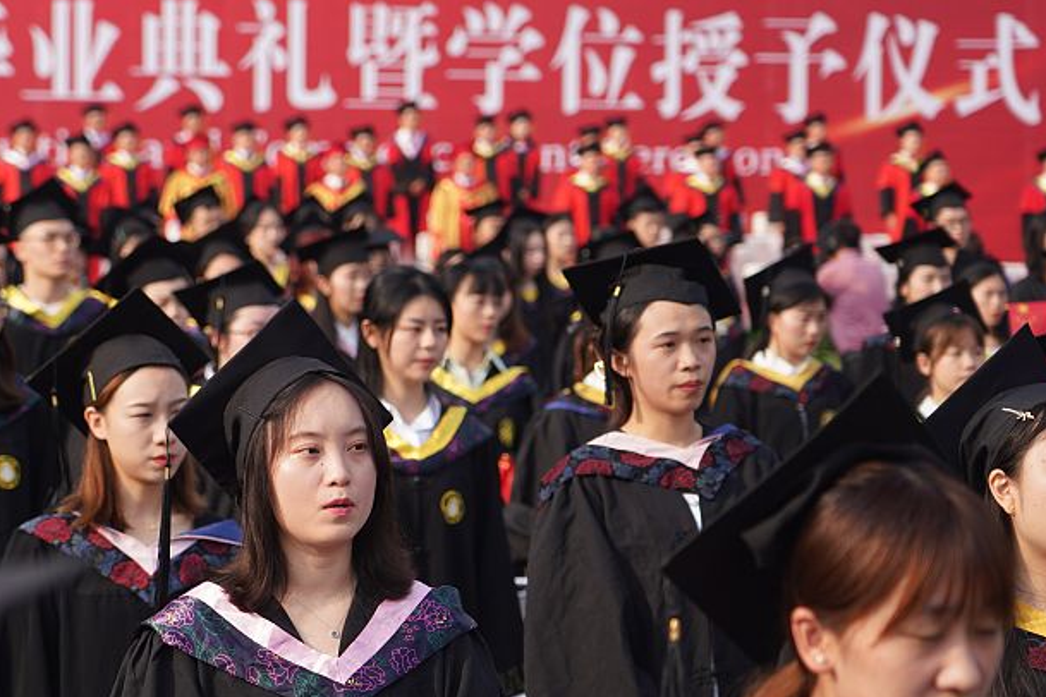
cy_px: 275
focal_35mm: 134
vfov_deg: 10.2
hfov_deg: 15.2
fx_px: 3893
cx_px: 249
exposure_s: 1/800
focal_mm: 68
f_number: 4
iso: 200
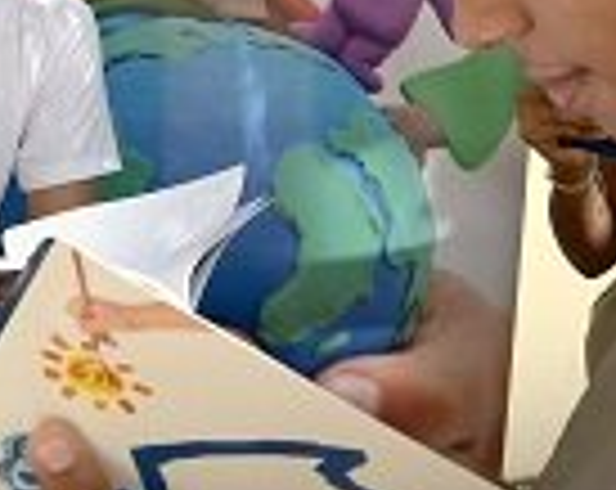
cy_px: 108
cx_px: 175
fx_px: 1346
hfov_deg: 25.5
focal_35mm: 74
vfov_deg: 20.4
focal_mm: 18
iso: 400
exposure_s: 1/160
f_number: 9
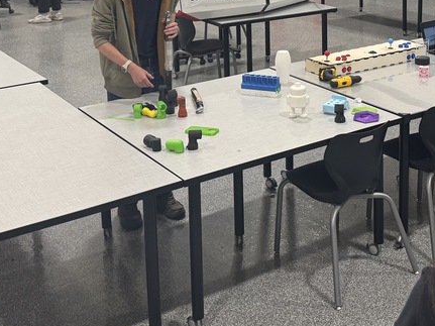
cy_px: -6
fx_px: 716
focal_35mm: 57
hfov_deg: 33.3
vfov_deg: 24.4
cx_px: 309
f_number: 1.78
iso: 200
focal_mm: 6.76
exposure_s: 1/93
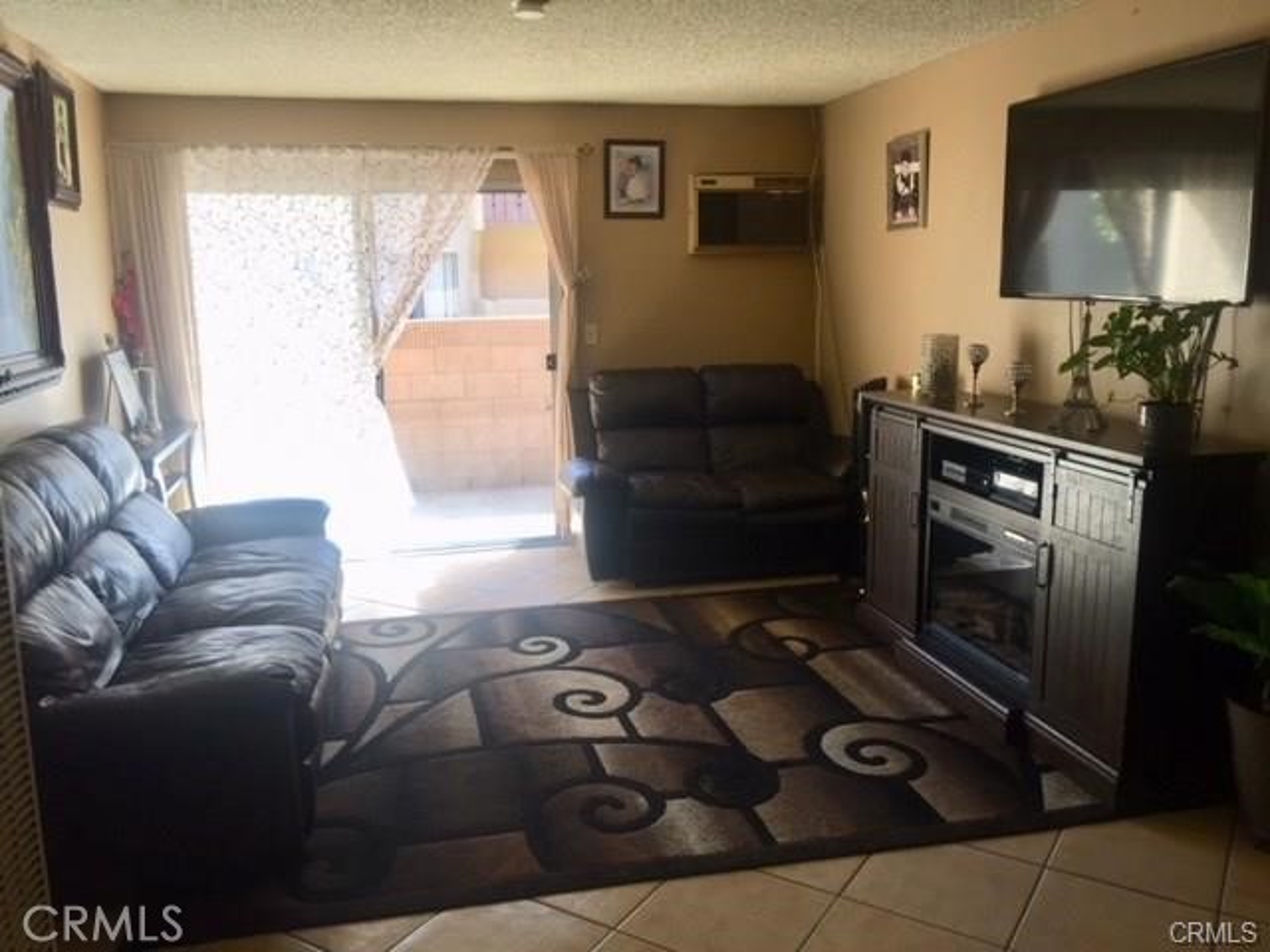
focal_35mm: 29
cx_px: 635
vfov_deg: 48.2
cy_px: 476
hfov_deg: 61.7
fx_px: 1064
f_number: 2.2
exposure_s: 1/60
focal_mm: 4.15
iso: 32
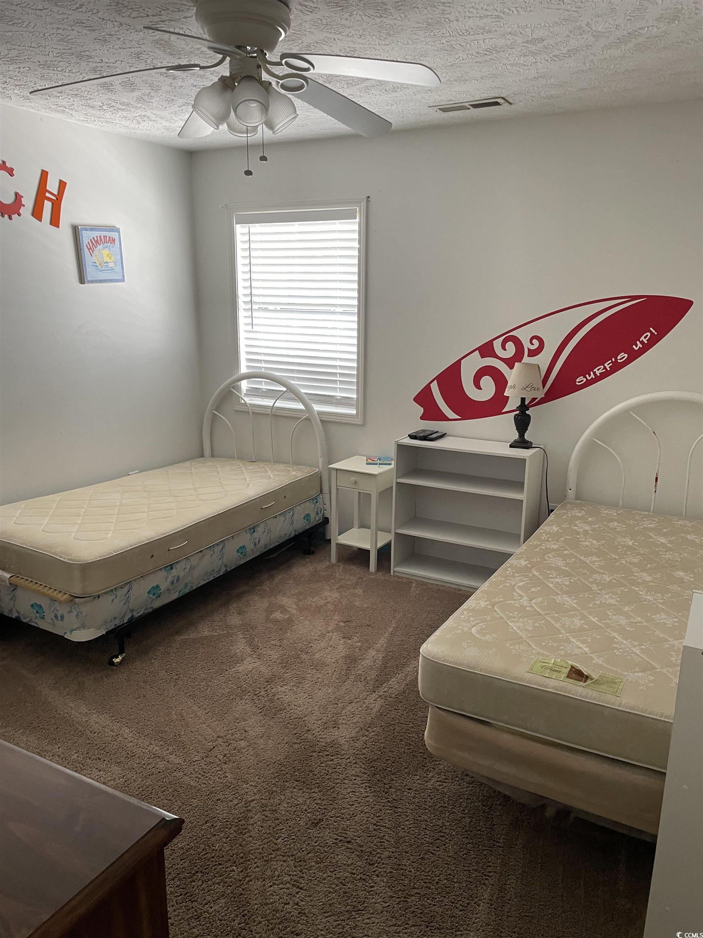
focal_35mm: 26
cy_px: 469
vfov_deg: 67.3
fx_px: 704
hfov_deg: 53.1
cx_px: 352
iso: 125
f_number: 1.6
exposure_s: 1/60
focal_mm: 4.2
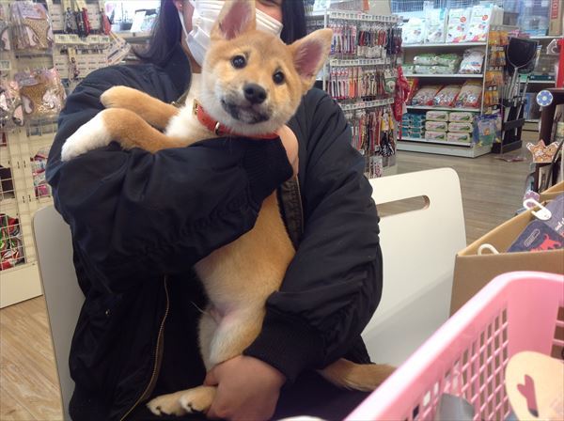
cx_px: 282
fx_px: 569
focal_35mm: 35
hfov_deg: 52.7
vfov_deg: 40.6
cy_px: 210
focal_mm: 4.28
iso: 50
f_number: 2.4
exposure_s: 1/24
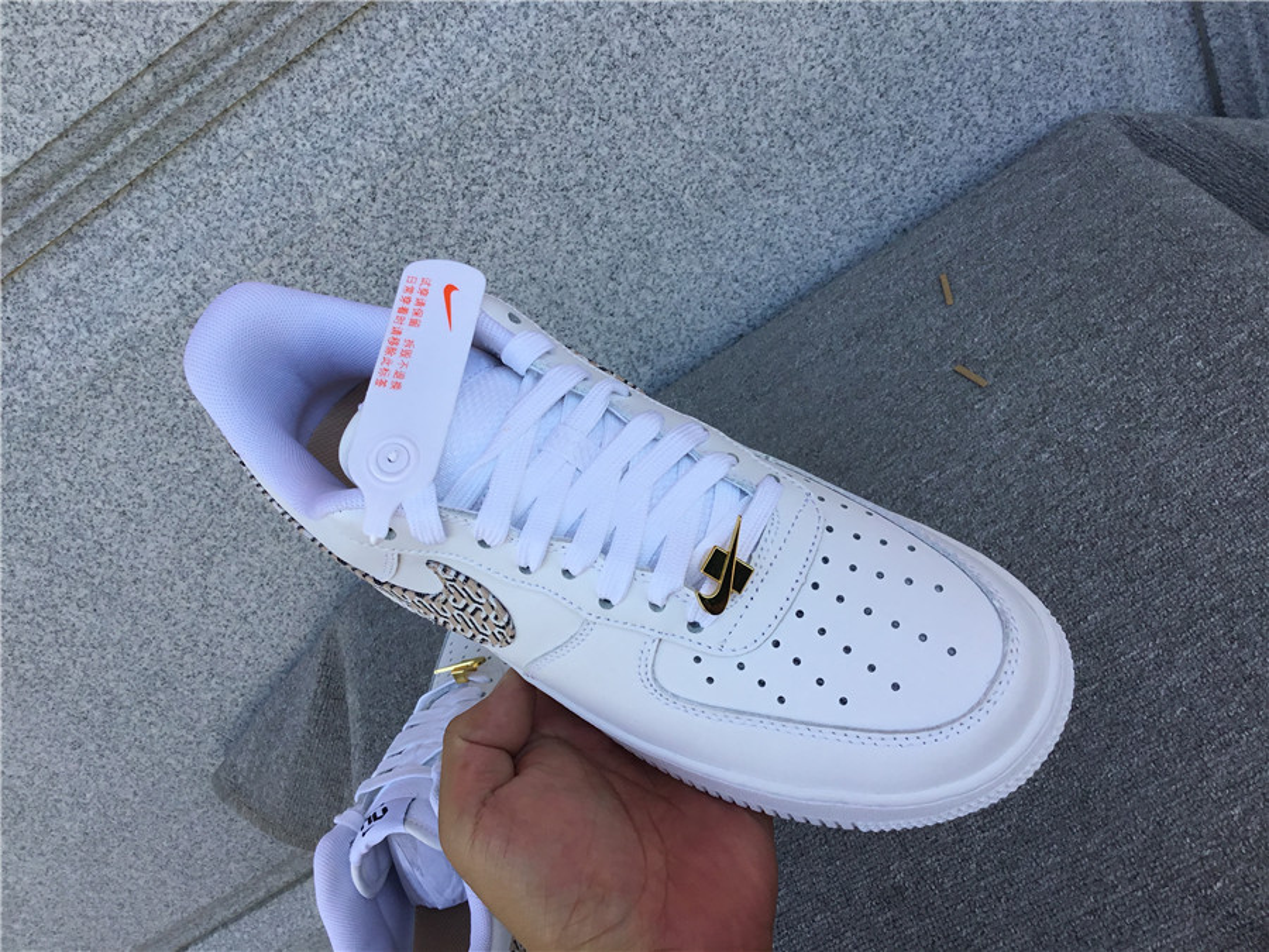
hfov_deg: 58.4
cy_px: 476
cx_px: 634
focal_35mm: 31
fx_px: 1136
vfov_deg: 45.4
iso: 25
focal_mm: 3.3
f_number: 2.4
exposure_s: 1/356
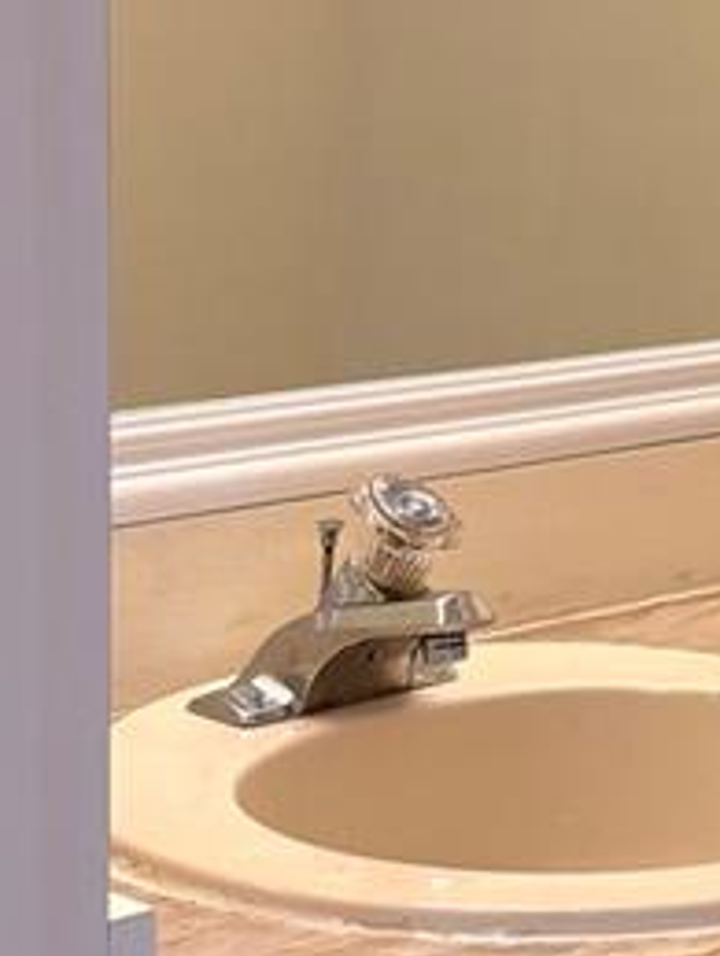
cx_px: 882
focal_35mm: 111
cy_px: 413
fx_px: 3071
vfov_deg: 17.7
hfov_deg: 13.0
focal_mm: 6.76
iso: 125
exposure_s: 1/198
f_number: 1.78
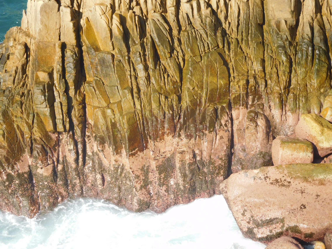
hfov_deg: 14.1
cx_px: 166
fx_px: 1343
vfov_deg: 10.6
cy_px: 124
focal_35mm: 140
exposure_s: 1/250
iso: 125
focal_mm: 25
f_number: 5.1
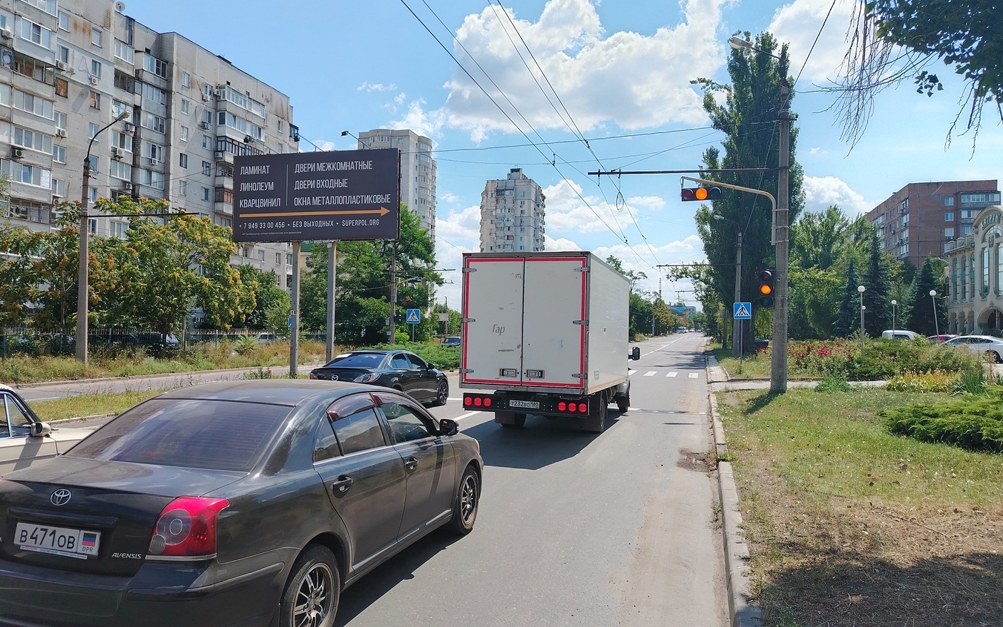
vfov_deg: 47.6
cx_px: 496
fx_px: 711
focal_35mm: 26
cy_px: 312
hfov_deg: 70.4
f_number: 1.75
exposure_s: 1/996
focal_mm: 5.25
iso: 100
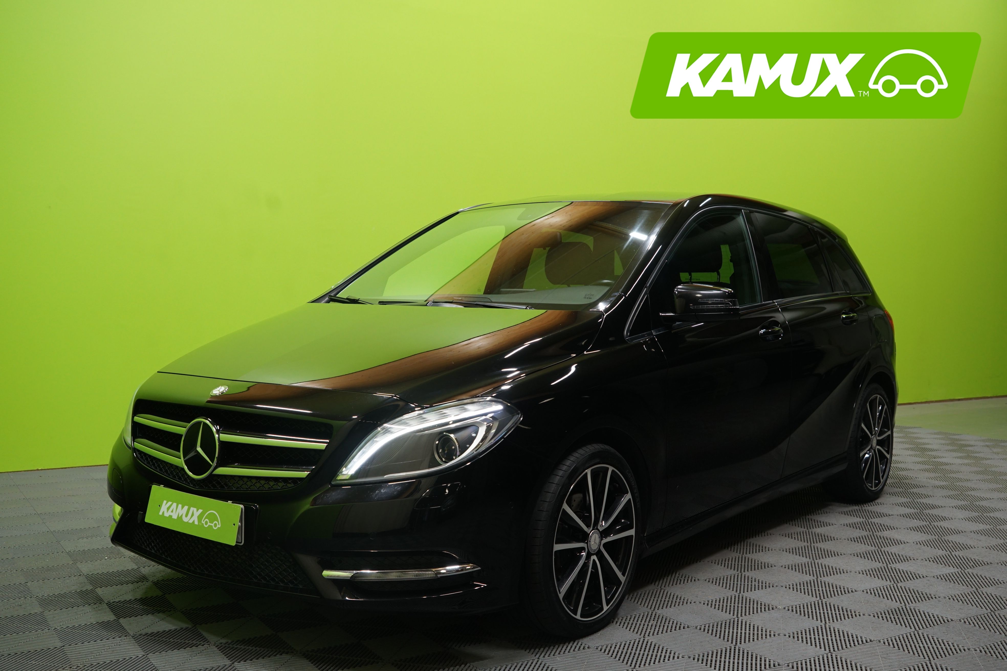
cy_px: 336
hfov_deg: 53.1
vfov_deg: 36.9
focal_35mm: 36
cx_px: 504
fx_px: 1007
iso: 800
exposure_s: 1/20
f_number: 5.6
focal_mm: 36
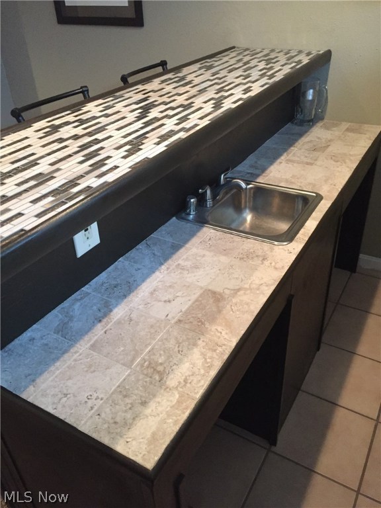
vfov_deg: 61.7
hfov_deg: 48.2
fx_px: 426
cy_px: 254
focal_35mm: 29
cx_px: 190
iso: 320
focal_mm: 4.15
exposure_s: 1/15
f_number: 2.2
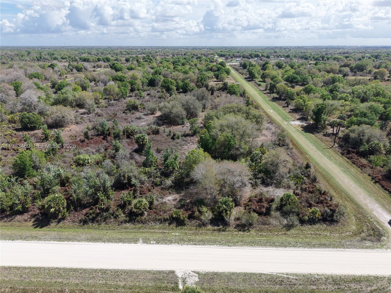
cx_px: 196
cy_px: 146
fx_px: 271
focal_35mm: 24
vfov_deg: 56.8
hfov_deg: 71.6
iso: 250
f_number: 1.8
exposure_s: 1/4000
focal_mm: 8.67
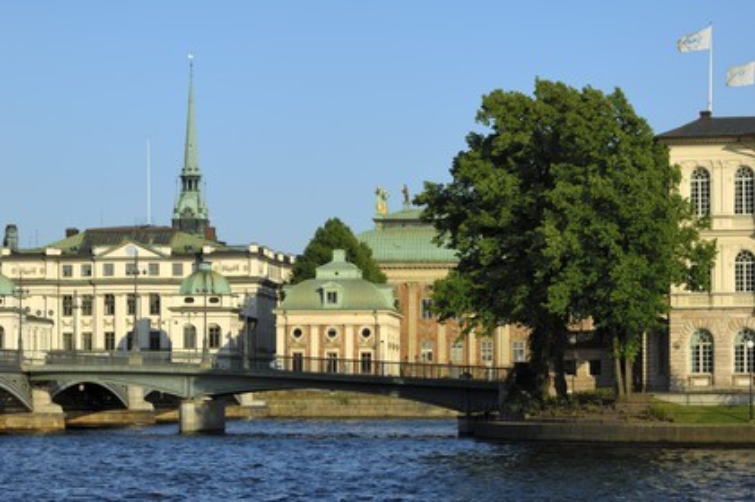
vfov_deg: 11.4
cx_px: 378
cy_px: 251
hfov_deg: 17.1
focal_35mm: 120
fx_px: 2515
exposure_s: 1/250
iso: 100
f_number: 8.5
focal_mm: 80
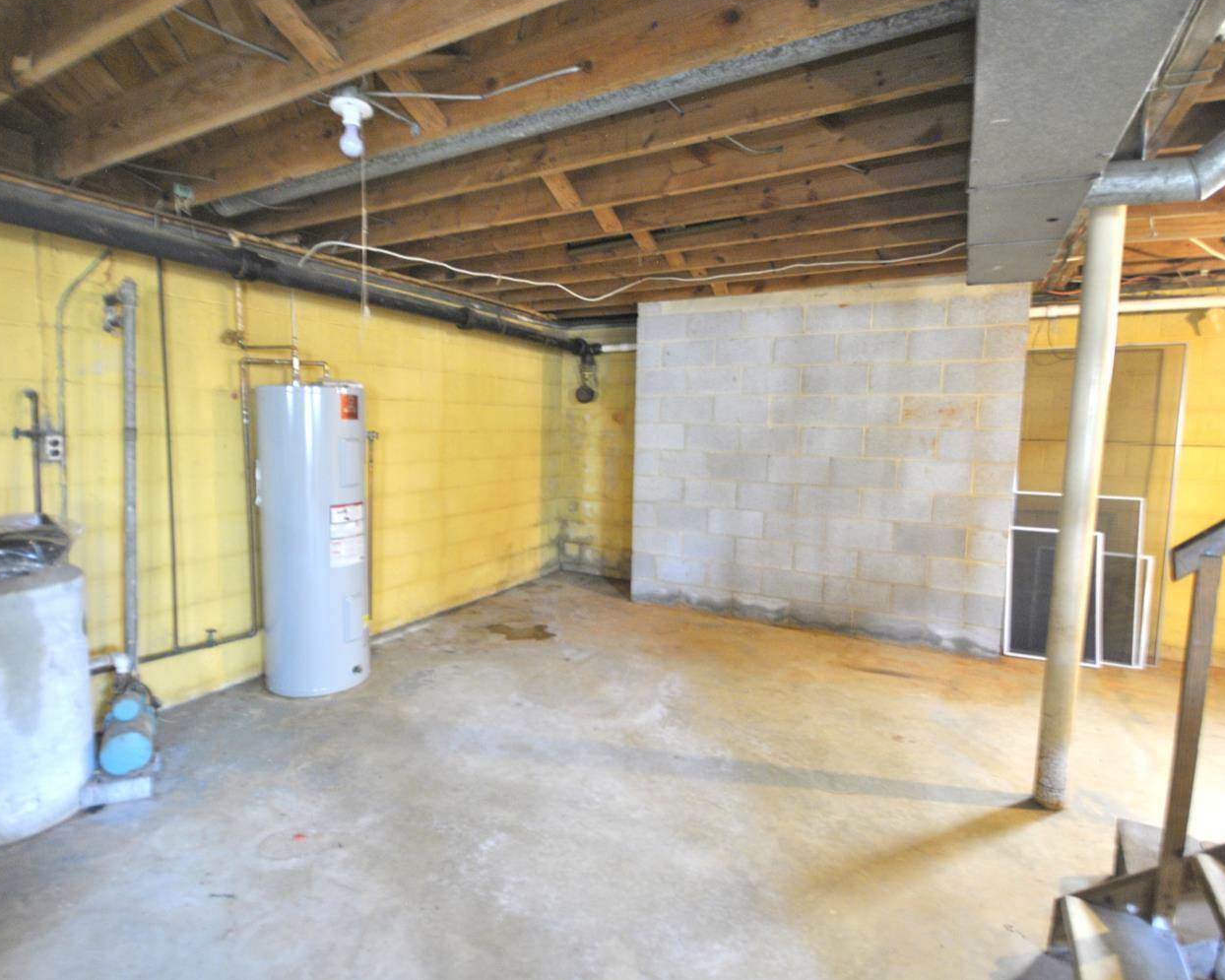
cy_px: 488
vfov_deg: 77.0
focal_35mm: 17
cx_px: 572
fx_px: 616
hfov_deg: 89.5
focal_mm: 10
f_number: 4
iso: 400
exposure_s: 1/4
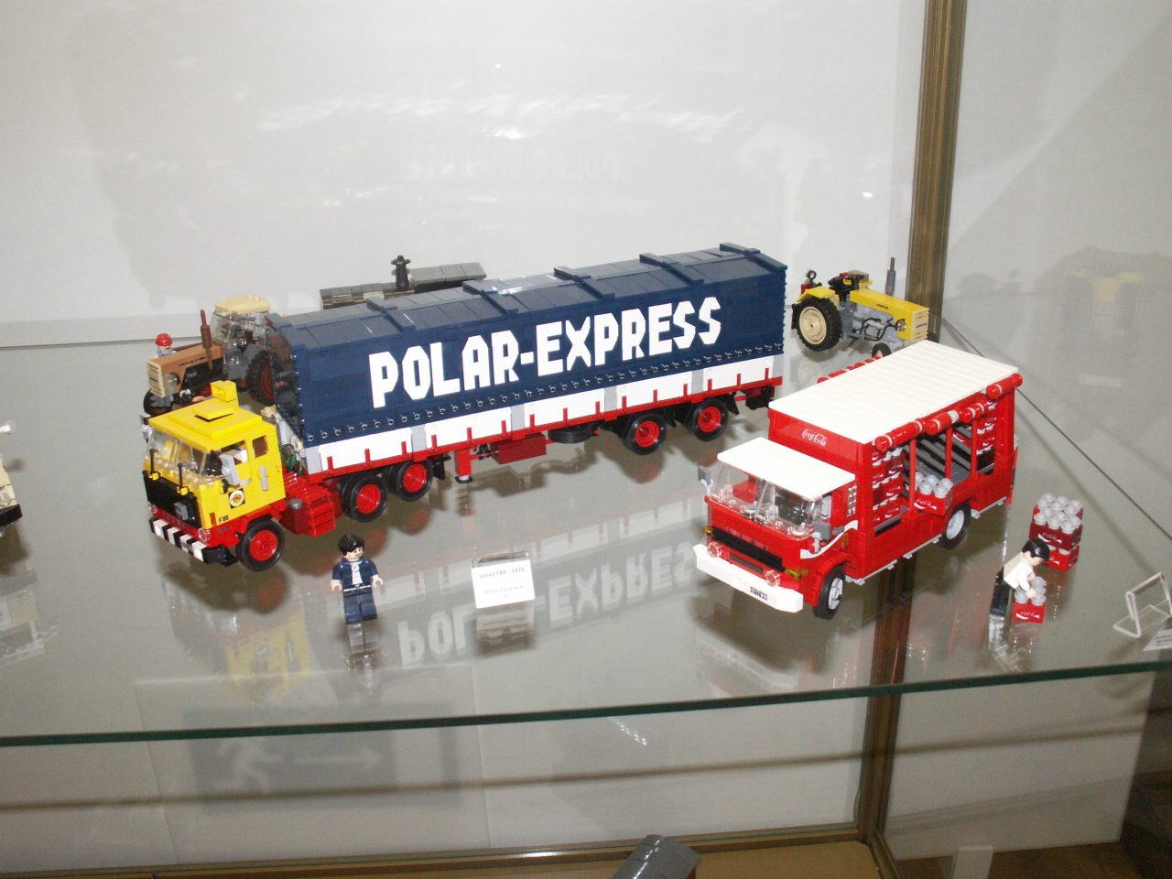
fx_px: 1185
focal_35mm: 35
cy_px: 440
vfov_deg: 40.7
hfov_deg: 52.6
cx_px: 586
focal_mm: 5.86
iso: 160
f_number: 2.8
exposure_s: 1/60
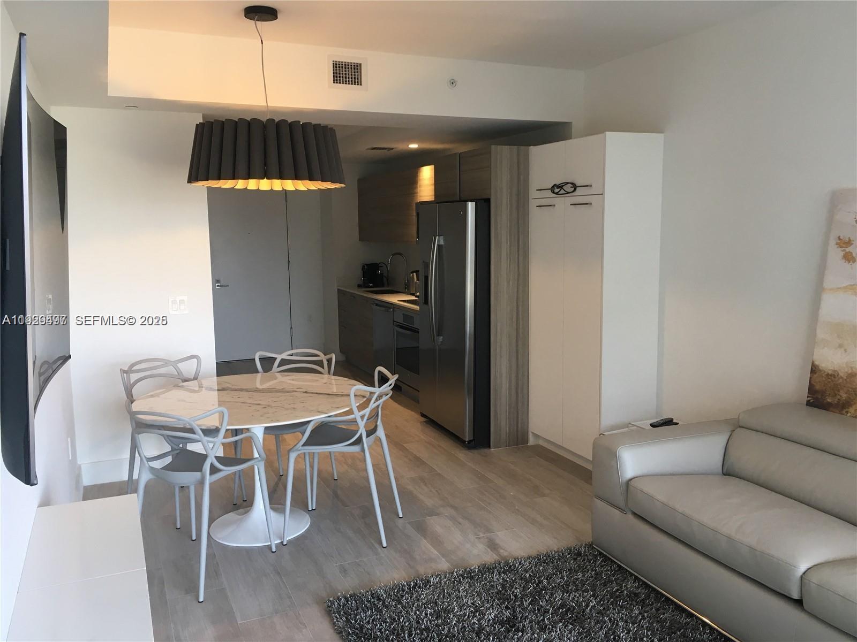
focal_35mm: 29
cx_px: 428
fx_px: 718
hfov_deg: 61.7
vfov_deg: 48.2
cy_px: 321
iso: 50
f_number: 2.2
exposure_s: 1/30
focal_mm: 4.15
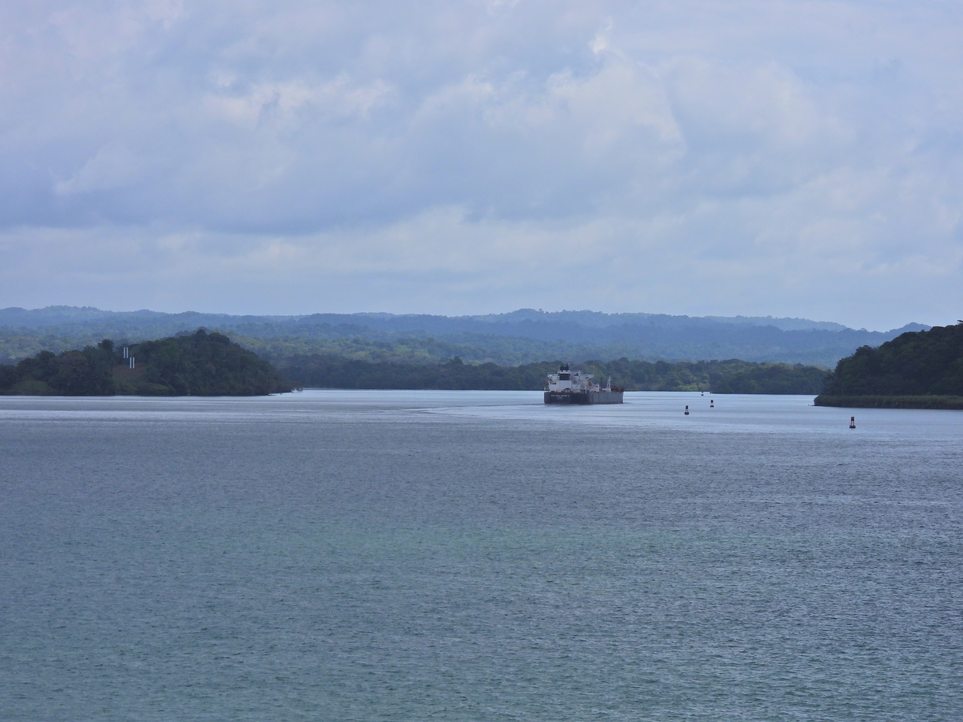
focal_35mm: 125
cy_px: 361
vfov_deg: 11.9
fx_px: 3477
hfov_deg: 15.8
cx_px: 482
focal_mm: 22.3
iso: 100
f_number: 4
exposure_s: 1/2000
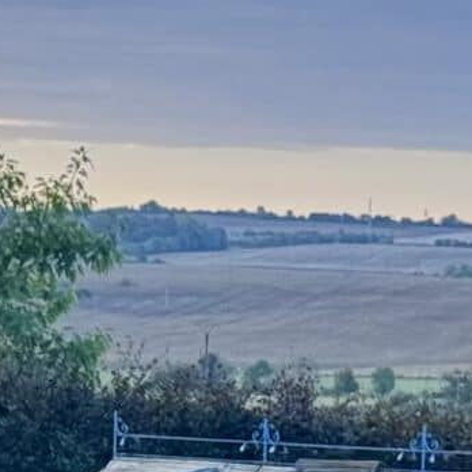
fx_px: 4813
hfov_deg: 5.6
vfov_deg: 5.6
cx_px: 57
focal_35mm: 312
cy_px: 433
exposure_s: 1/577
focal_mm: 6.76
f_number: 1.78
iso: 64
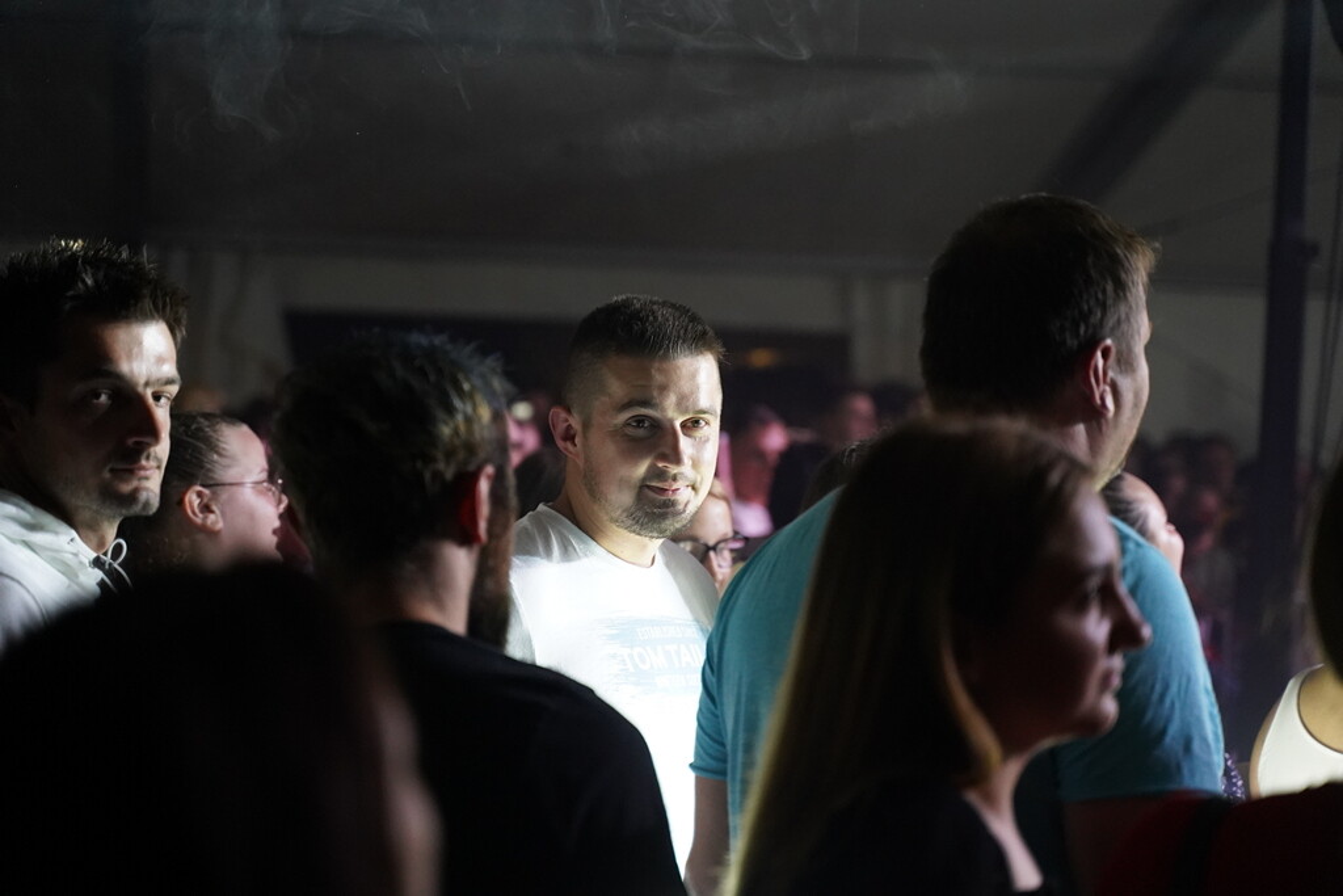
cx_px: 672
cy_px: 448
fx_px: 2798
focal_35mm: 75
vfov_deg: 18.2
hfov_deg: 27.0
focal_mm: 75
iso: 5000
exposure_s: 1/320
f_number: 2.8
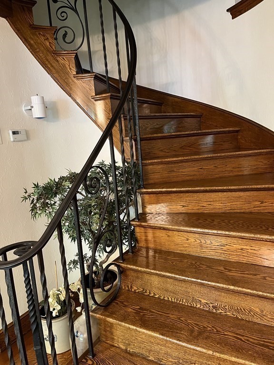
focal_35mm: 26
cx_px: 137
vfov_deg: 67.3
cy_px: 182
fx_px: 274
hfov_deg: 53.1
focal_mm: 5.1
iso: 500
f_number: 1.6
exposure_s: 1/40
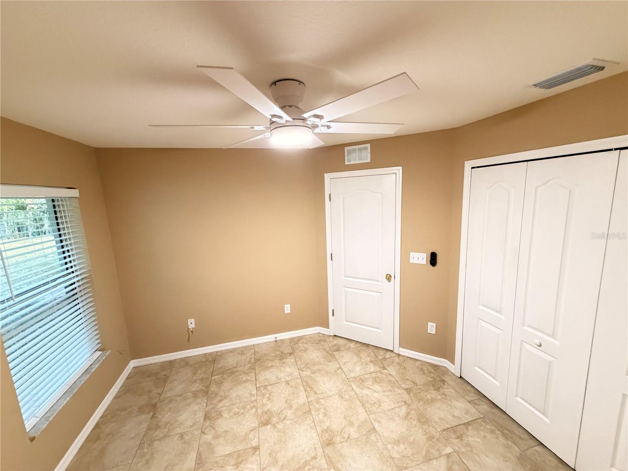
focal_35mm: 14
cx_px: 314
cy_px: 236
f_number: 2.2
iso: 800
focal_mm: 2.22
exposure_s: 1/60
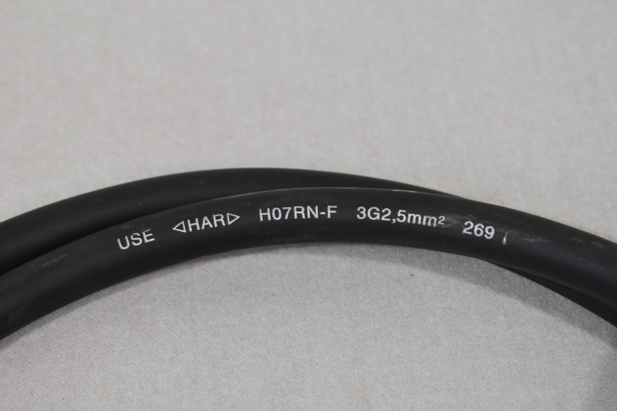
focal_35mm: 82
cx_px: 308
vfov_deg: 16.6
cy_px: 206
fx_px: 1414
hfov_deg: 24.6
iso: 400
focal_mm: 55
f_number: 5.6
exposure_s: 1/60
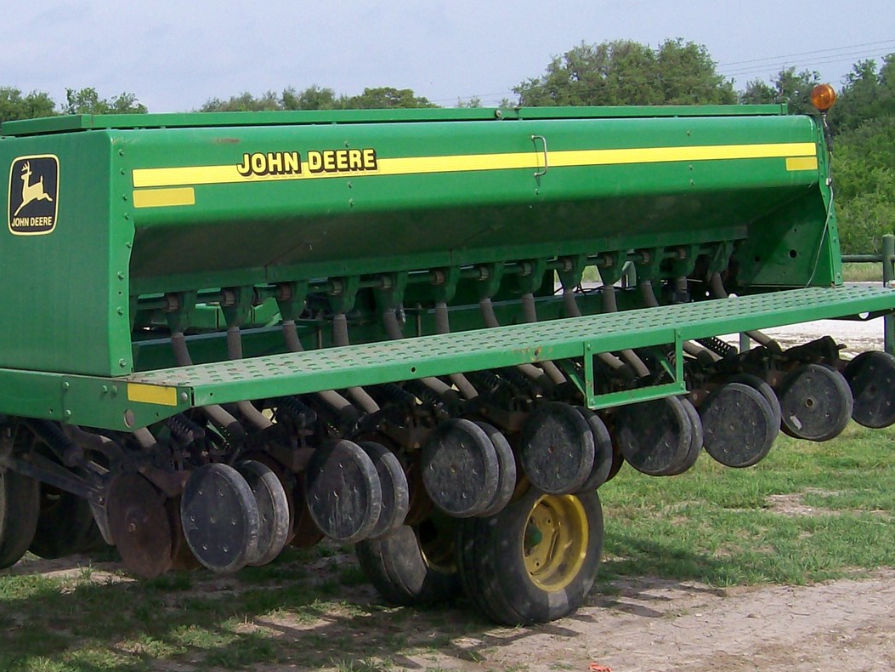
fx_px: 1810
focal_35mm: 70
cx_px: 178
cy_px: 368
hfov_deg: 27.2
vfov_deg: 21.0
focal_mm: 6
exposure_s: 1/575
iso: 80
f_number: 4.8
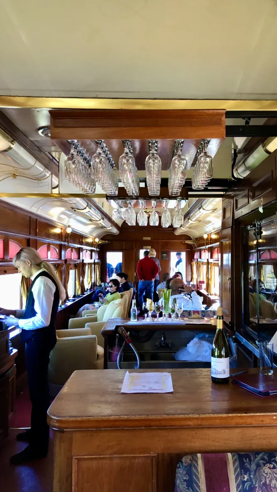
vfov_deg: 62.6
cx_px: 180
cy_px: 248
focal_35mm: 31
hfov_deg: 37.4
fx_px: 405
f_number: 1.8
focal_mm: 4
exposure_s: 1/15
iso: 50
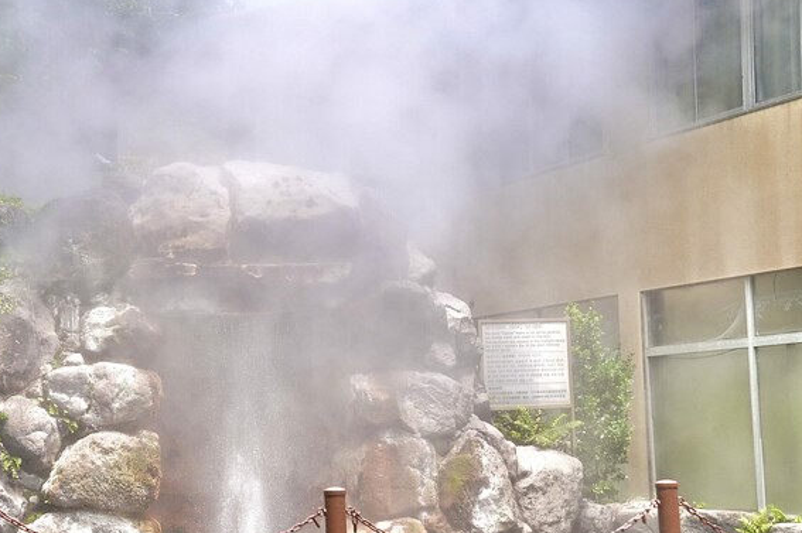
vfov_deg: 18.9
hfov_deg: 27.8
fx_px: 1603
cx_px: 218
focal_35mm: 72
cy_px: 338
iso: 800
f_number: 3.2
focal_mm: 48
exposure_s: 1/5000
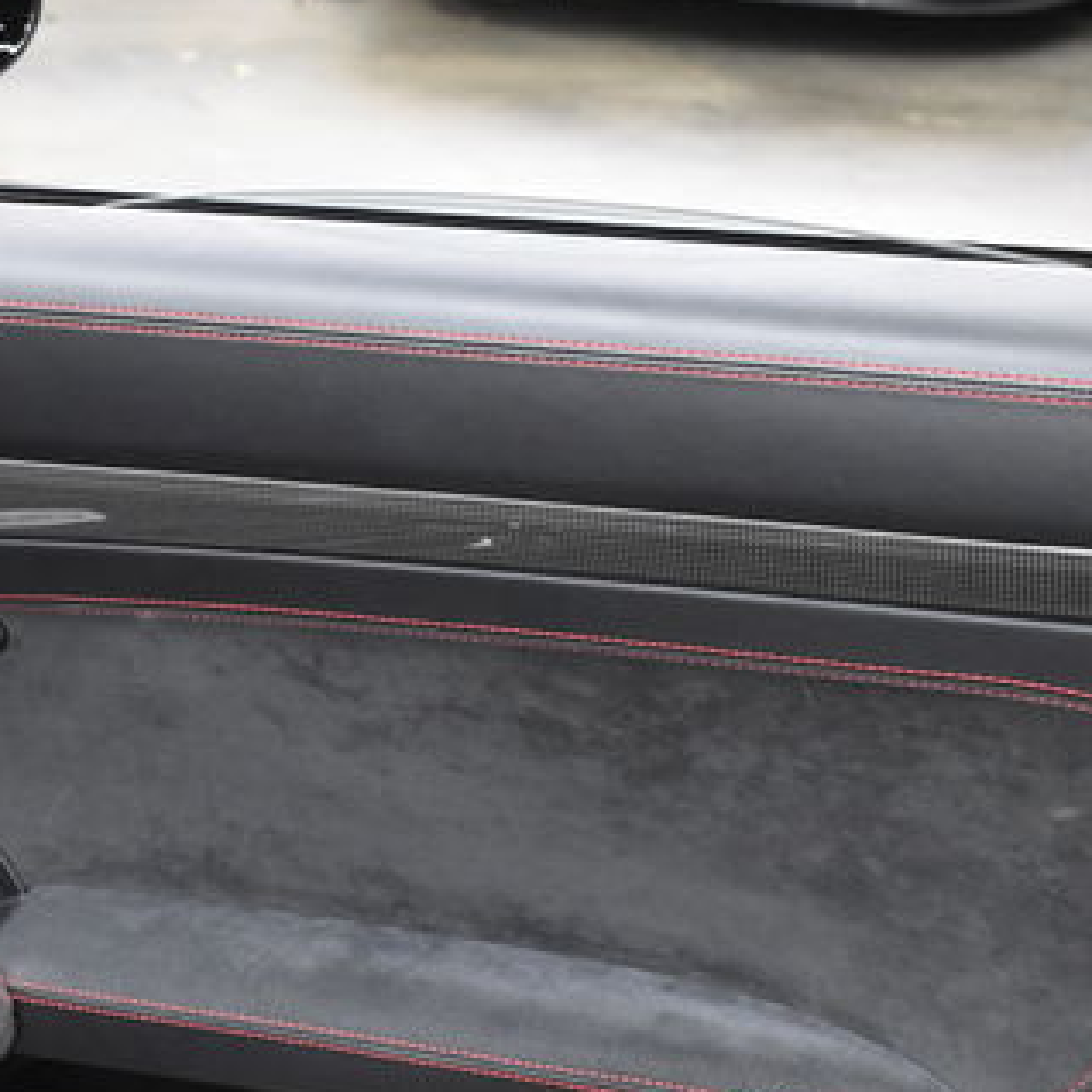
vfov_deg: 20.8
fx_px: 2963
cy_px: 752
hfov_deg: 20.7
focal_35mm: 83
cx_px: 244
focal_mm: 27
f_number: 4
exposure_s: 1/40
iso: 2200
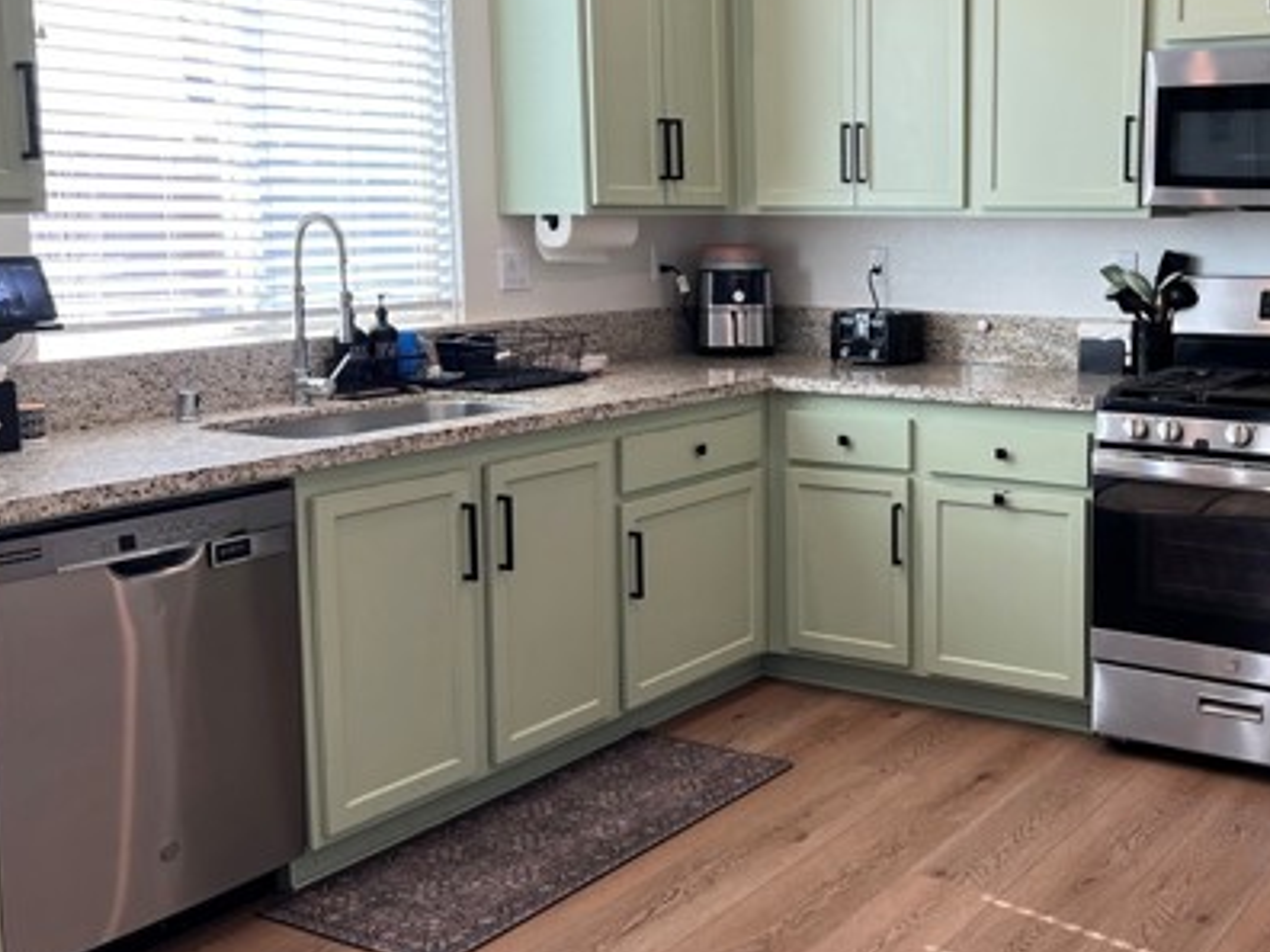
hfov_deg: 43.6
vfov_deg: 34.3
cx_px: 927
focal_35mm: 42
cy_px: 410
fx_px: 1541
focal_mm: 5.7
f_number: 1.5
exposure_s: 1/120
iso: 40
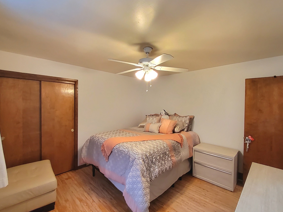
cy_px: 103
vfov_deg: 81.7
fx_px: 123
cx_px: 137
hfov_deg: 98.1
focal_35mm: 15
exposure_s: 1/30
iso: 200
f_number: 2.2
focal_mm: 1.13
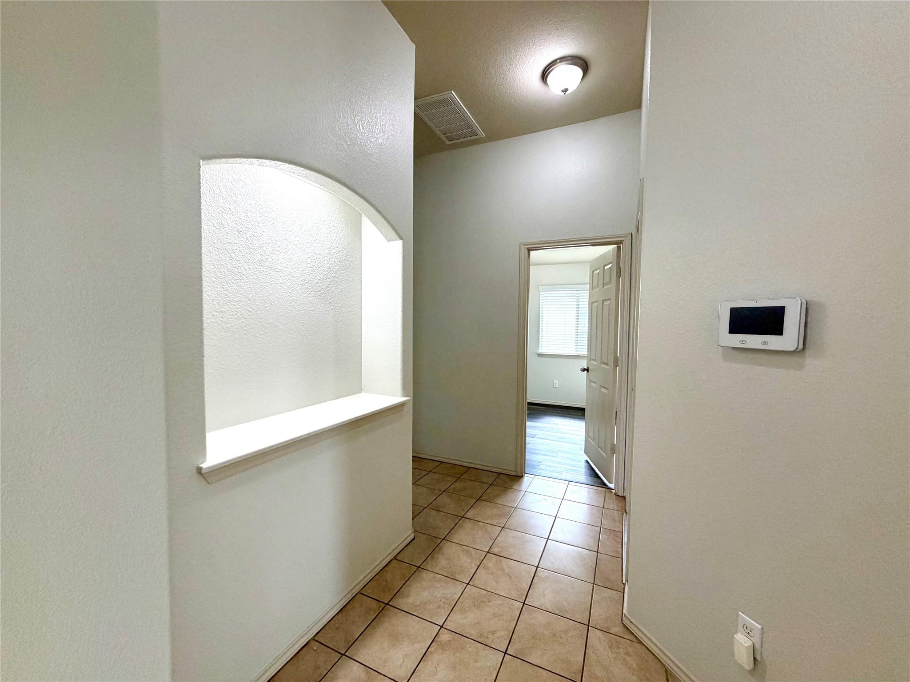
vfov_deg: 85.7
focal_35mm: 14
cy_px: 341
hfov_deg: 102.1
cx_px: 455
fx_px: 368
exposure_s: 1/120
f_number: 2.2
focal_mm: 2.22
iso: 320
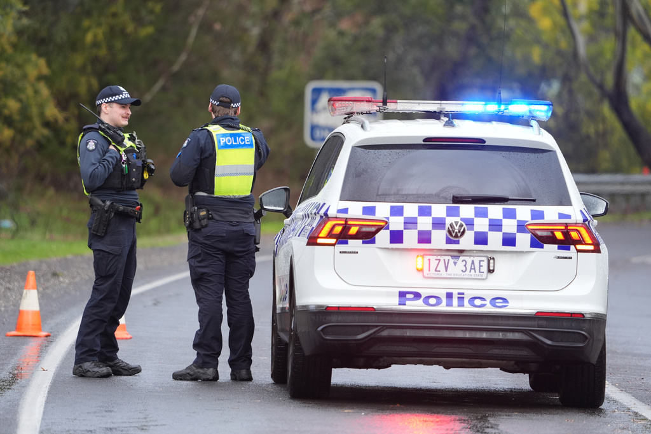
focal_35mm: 493
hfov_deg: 4.2
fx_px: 8912
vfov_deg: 2.8
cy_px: 217
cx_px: 326
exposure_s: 1/250
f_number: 6.3
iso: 1600
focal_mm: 493
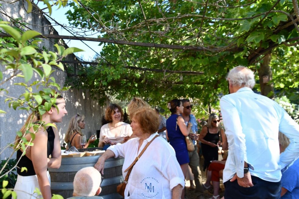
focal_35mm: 31
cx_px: 150
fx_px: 257
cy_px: 100
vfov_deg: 42.3
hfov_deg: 60.3
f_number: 5.6
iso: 280
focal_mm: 21
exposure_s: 1/250
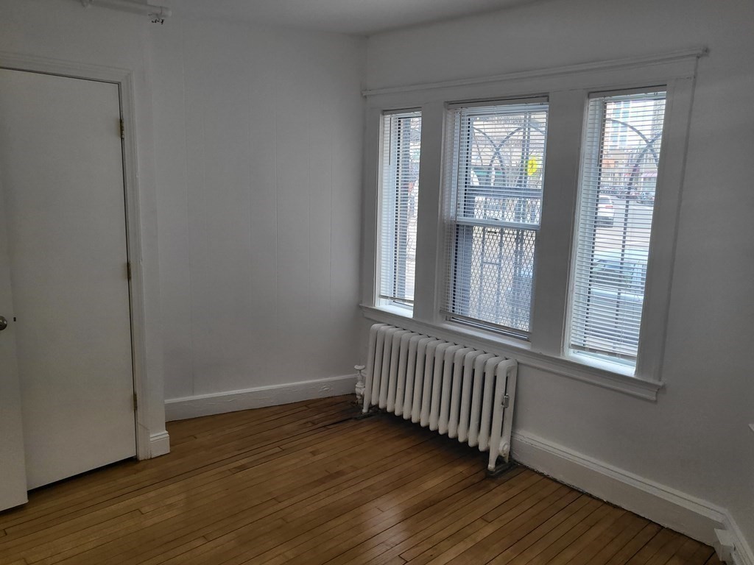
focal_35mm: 26
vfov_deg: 53.1
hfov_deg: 67.3
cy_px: 282
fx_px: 566
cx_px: 377
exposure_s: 1/123
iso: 50
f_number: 1.8
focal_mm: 4.25
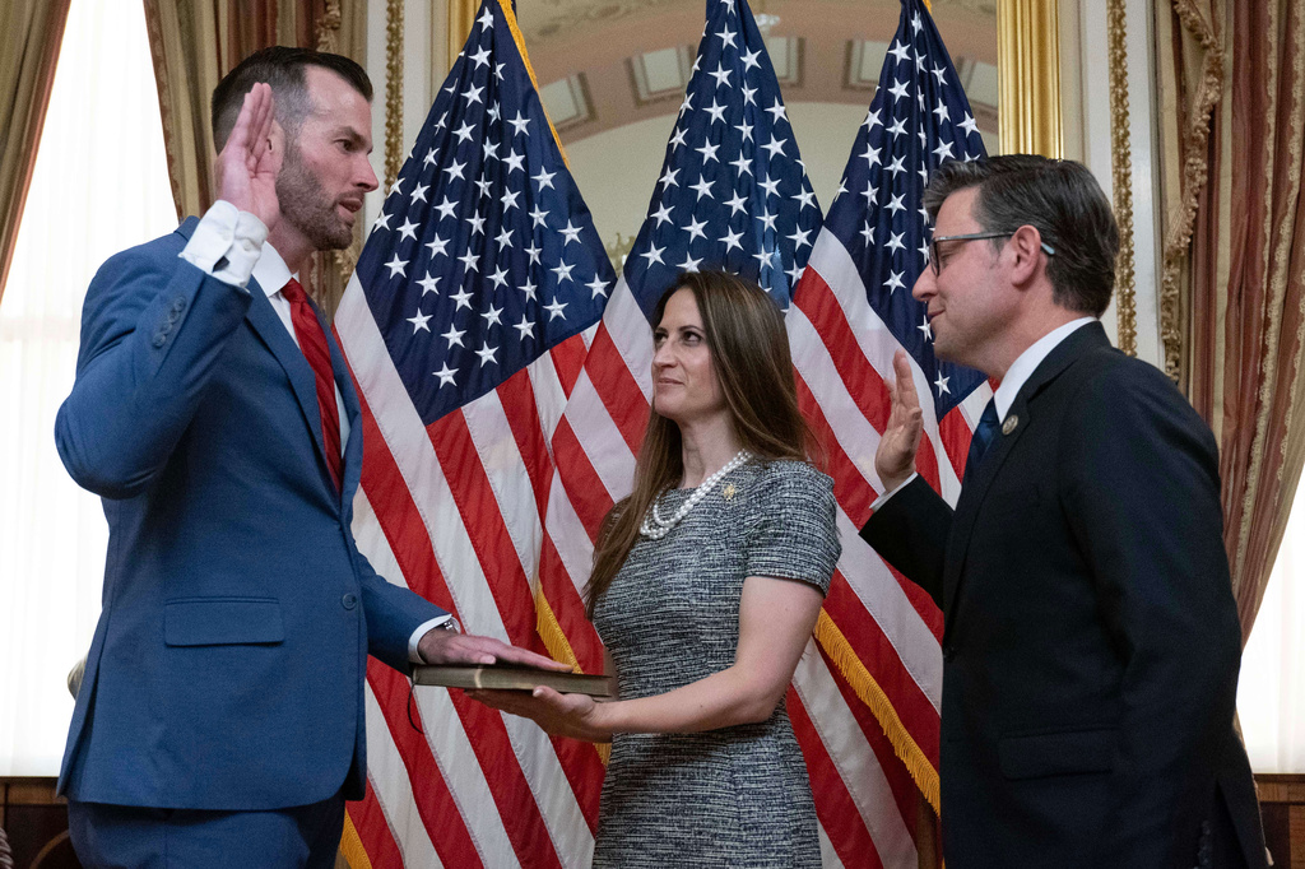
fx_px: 1341
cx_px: 652
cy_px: 434
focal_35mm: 37
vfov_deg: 35.9
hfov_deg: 51.9
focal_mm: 37
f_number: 3.5
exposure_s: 1/320
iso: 4000
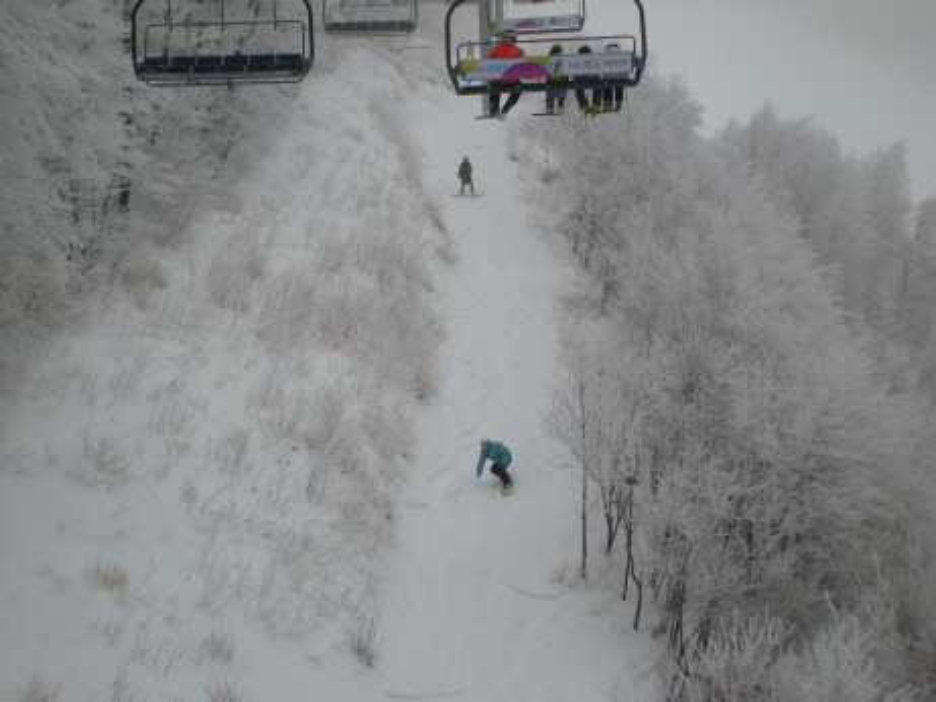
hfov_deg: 24.1
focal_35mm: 81
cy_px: 351
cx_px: 468
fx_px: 2191
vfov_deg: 18.2
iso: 80
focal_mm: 13.5
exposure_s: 1/125
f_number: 11.3
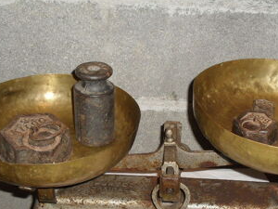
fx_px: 450
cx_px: 164
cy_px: 148
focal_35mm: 56
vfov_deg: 25.9
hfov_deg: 34.3
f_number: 3.2
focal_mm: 6.3
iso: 200
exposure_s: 1/45
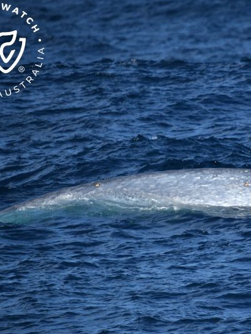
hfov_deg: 1.7
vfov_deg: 2.3
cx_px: 200
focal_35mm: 869
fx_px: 8405
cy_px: 167
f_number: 6.3
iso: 1100
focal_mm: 600
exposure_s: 1/8000
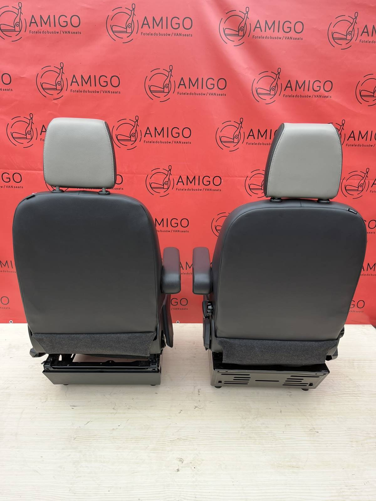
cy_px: 250
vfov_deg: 67.3
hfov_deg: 53.1
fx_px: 377
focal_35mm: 26
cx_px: 188
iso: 50
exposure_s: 1/399
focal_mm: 5.1
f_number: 1.6
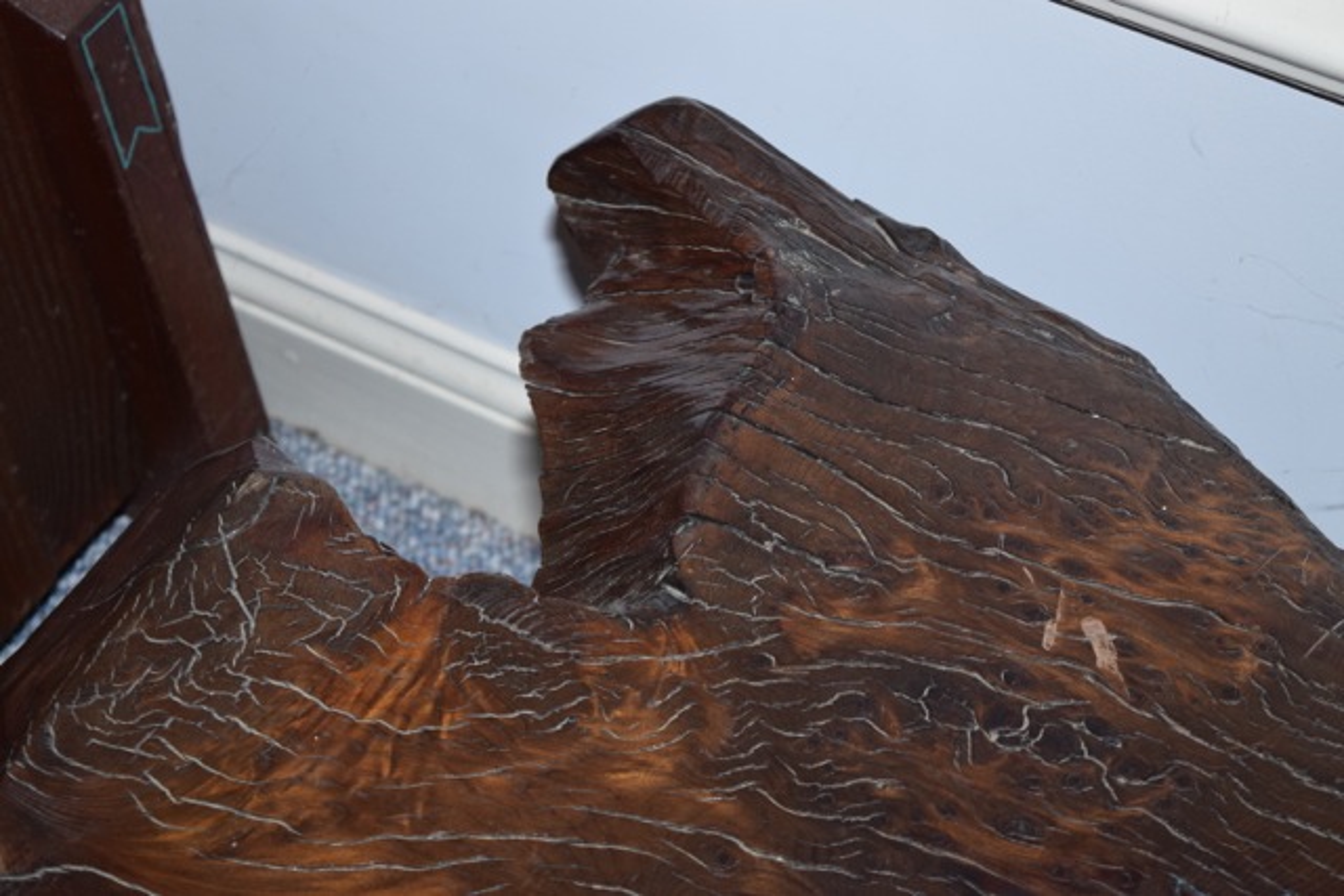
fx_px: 3080
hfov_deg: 24.6
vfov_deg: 16.6
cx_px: 672
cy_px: 448
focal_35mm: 82
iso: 800
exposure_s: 1/125
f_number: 5.6
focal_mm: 55
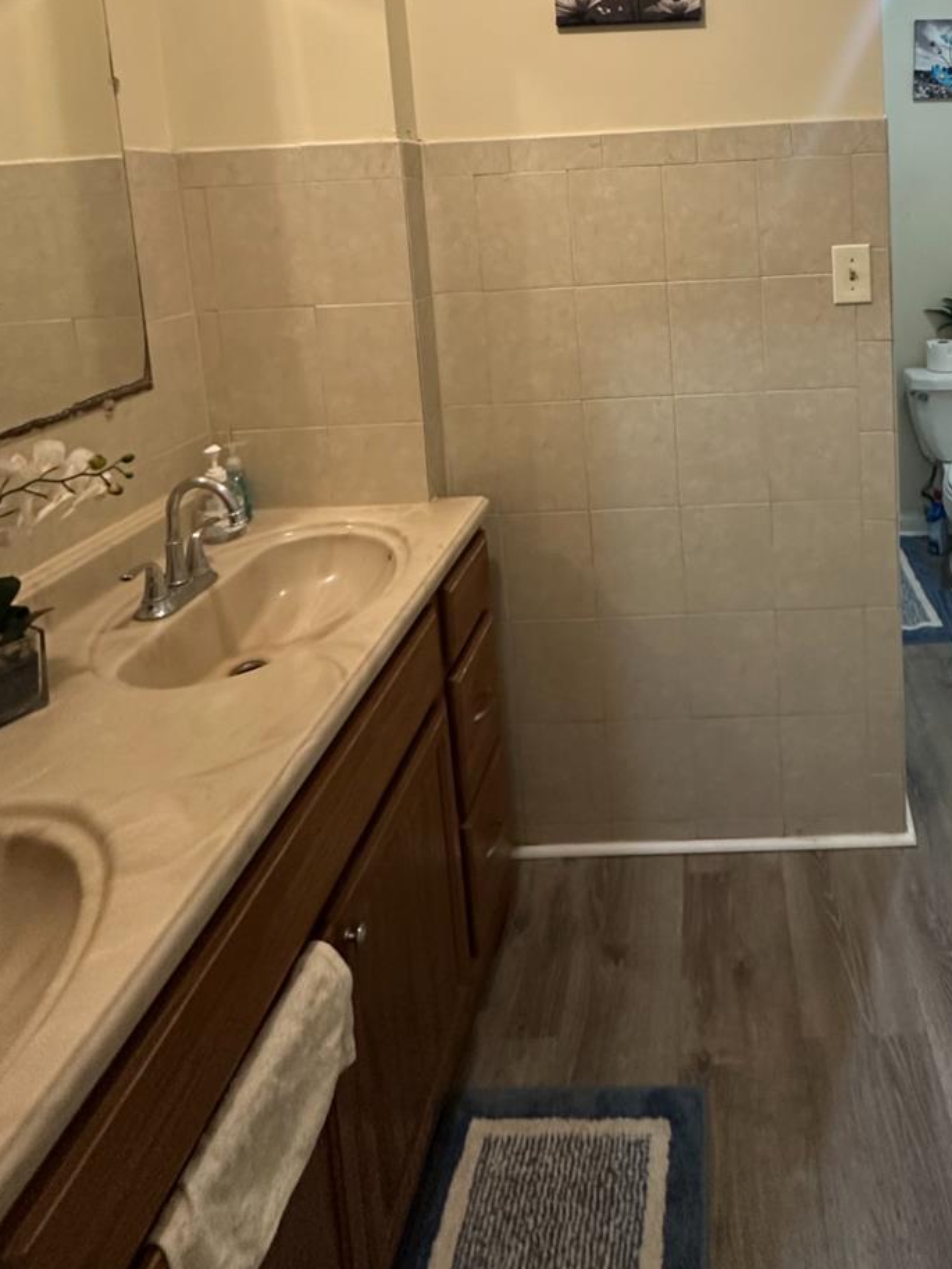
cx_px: 686
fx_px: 843
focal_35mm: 23
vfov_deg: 67.8
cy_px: 277
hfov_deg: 56.6
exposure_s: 1/60
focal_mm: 2.22
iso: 320
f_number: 2.2
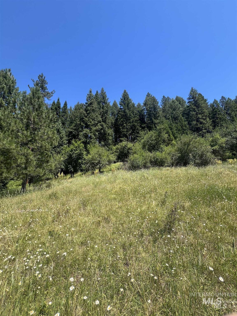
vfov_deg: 106.2
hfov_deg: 89.9
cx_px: 118
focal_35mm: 13
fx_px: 119
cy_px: 158
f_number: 1.8
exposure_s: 1/737
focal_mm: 1.57
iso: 32
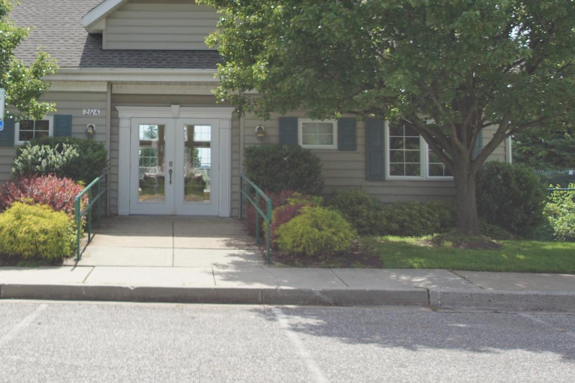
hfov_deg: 36.5
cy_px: 80
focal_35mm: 53
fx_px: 847
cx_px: 134
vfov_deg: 25.1
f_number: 4.5
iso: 250
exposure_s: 1/1000
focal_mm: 20
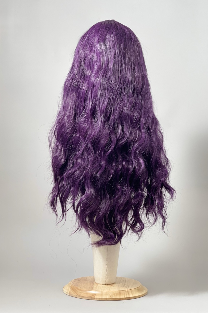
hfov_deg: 20.3
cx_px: 98
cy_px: 156
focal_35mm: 67
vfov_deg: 30.1
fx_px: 581
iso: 100
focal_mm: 7.5
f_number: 2.2
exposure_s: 1/100
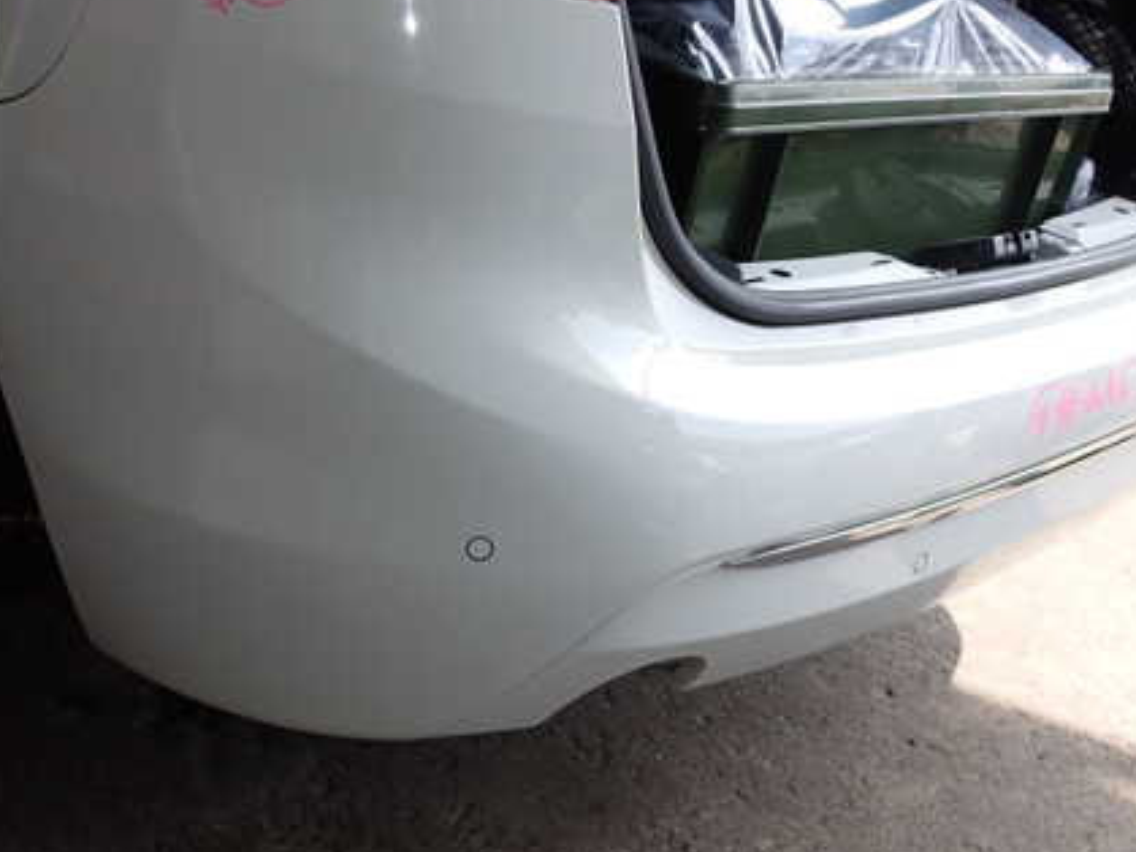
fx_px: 1411
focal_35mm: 43
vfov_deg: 33.5
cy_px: 480
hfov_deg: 43.9
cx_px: 577
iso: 100
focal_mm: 5.4
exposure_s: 1/200
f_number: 3.2
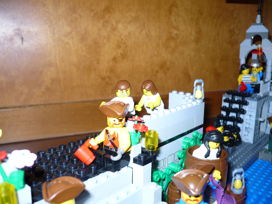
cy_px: 102
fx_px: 275
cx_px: 136
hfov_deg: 52.6
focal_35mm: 35
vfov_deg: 40.7
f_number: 2.8
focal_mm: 5.8
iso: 100
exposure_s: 1/30
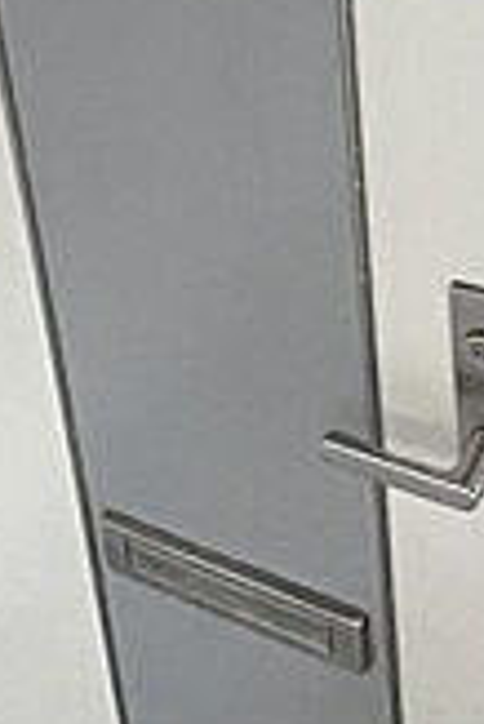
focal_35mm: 57
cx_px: 537
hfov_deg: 22.4
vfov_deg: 28.8
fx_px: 1147
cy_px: -209
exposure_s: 1/73
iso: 320
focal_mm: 1.55
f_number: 2.4
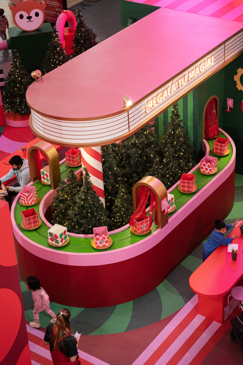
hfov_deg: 18.2
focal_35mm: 75
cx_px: 122
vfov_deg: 27.0
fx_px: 759
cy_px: 182
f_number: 2.8
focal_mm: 50
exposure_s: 1/100
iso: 800
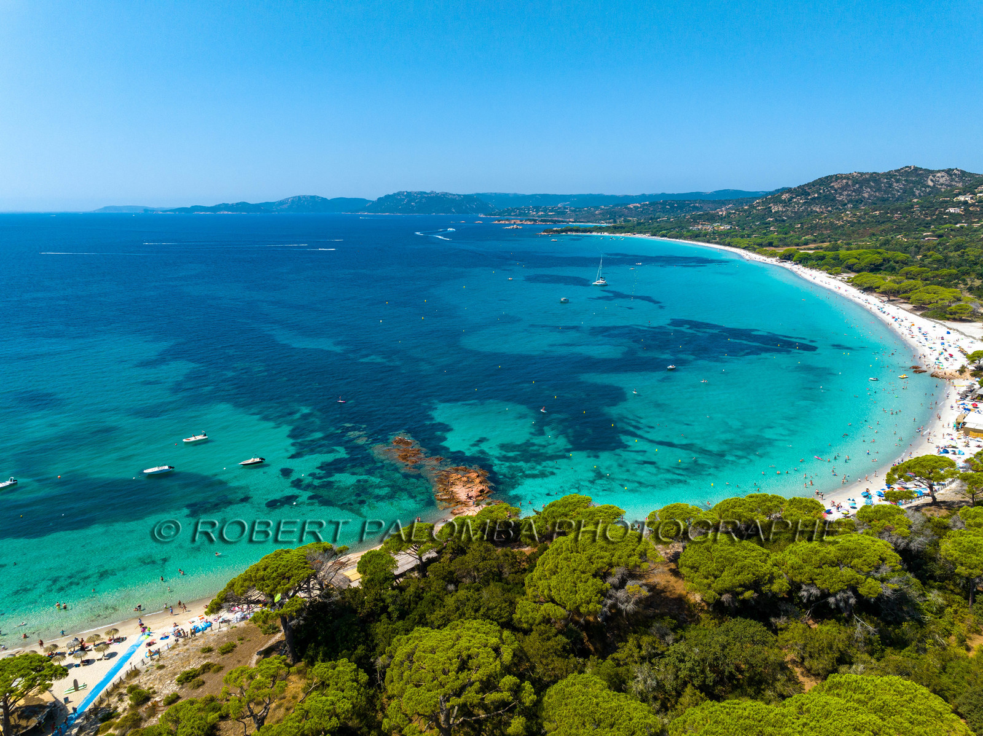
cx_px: 492
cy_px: 368
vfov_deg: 56.8
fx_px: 681
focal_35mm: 24
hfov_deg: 71.6
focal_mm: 12.3
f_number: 7.1
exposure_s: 1/500
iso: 100
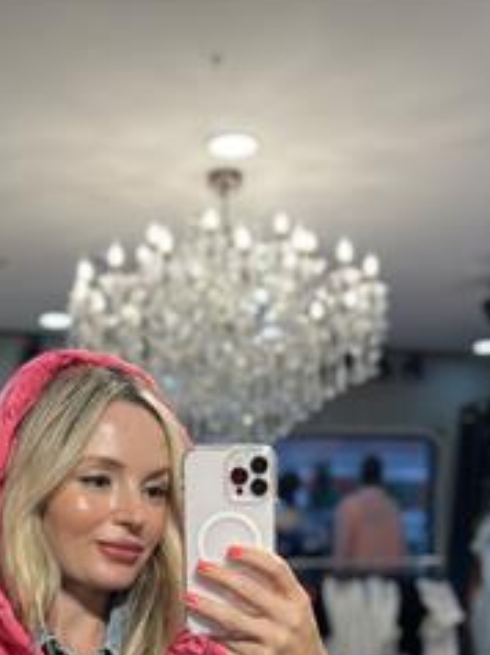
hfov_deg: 28.4
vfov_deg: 34.7
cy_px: 625
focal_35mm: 51
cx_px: 195
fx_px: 964
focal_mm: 5.7
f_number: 1.5
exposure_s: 1/118
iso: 32
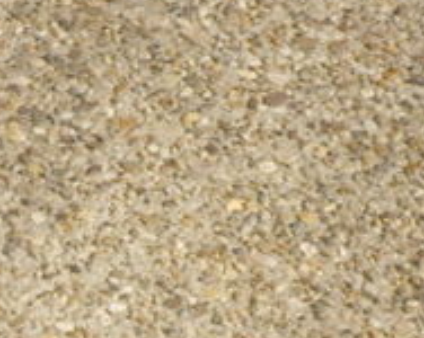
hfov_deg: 7.3
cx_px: 0
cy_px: 579
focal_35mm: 263
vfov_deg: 5.8
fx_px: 3297
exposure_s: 1/500
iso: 64
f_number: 4.6
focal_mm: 13.9
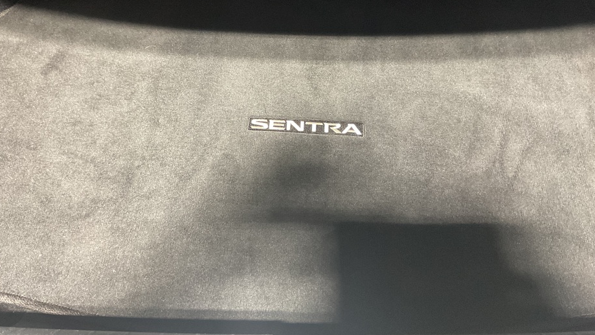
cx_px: 302
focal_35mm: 33
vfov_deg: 35.3
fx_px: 521
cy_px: 115
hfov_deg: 59.5
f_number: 1.8
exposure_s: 1/33
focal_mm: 3
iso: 320
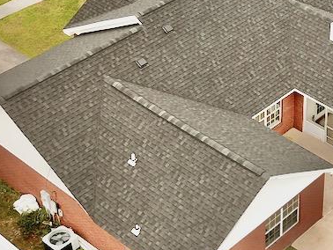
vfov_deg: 16.8
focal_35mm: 88
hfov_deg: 21.2
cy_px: 103
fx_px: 847
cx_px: 360
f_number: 2.2
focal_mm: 4.73
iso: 100
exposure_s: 1/431
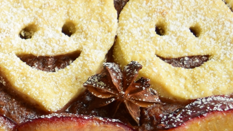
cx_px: -179
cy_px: 30
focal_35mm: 159
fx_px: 982
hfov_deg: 12.4
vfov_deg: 7.6
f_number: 4
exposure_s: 1/15
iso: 100
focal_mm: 24
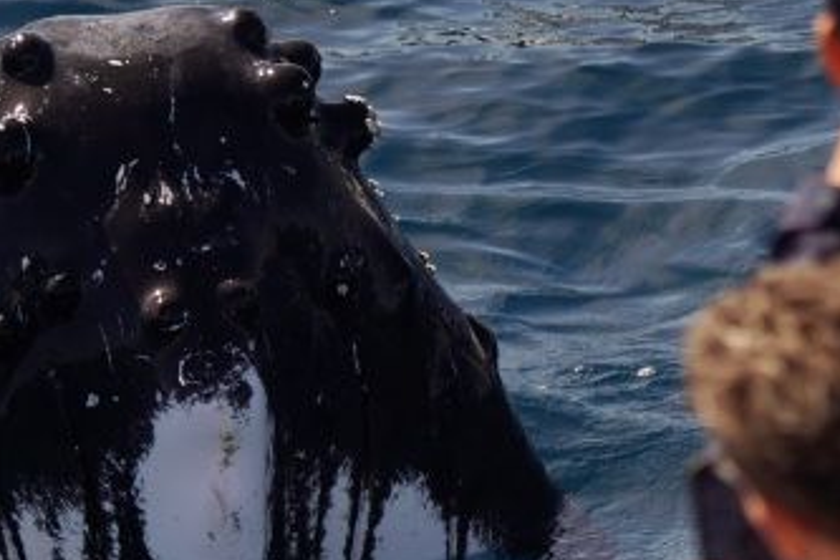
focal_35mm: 566
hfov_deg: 3.6
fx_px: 13204
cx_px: 522
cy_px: 233
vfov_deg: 2.4
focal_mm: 157.2
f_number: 5
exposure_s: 1/1250
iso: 160
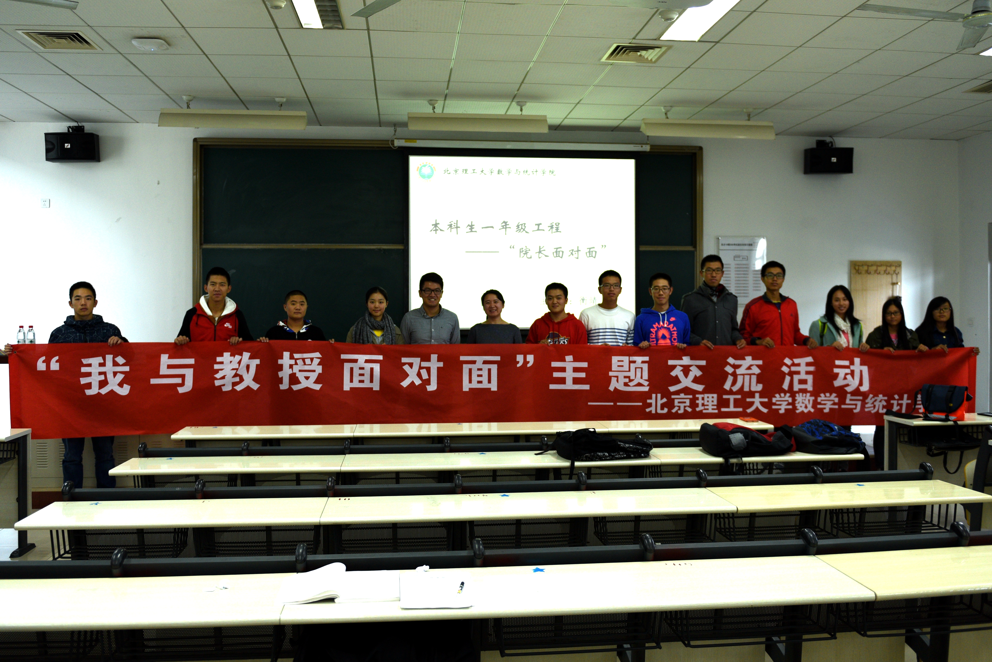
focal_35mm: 26
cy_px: 331
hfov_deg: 69.4
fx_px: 717
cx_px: 496
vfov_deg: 49.6
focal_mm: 26
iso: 560
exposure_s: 1/200
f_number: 2.8
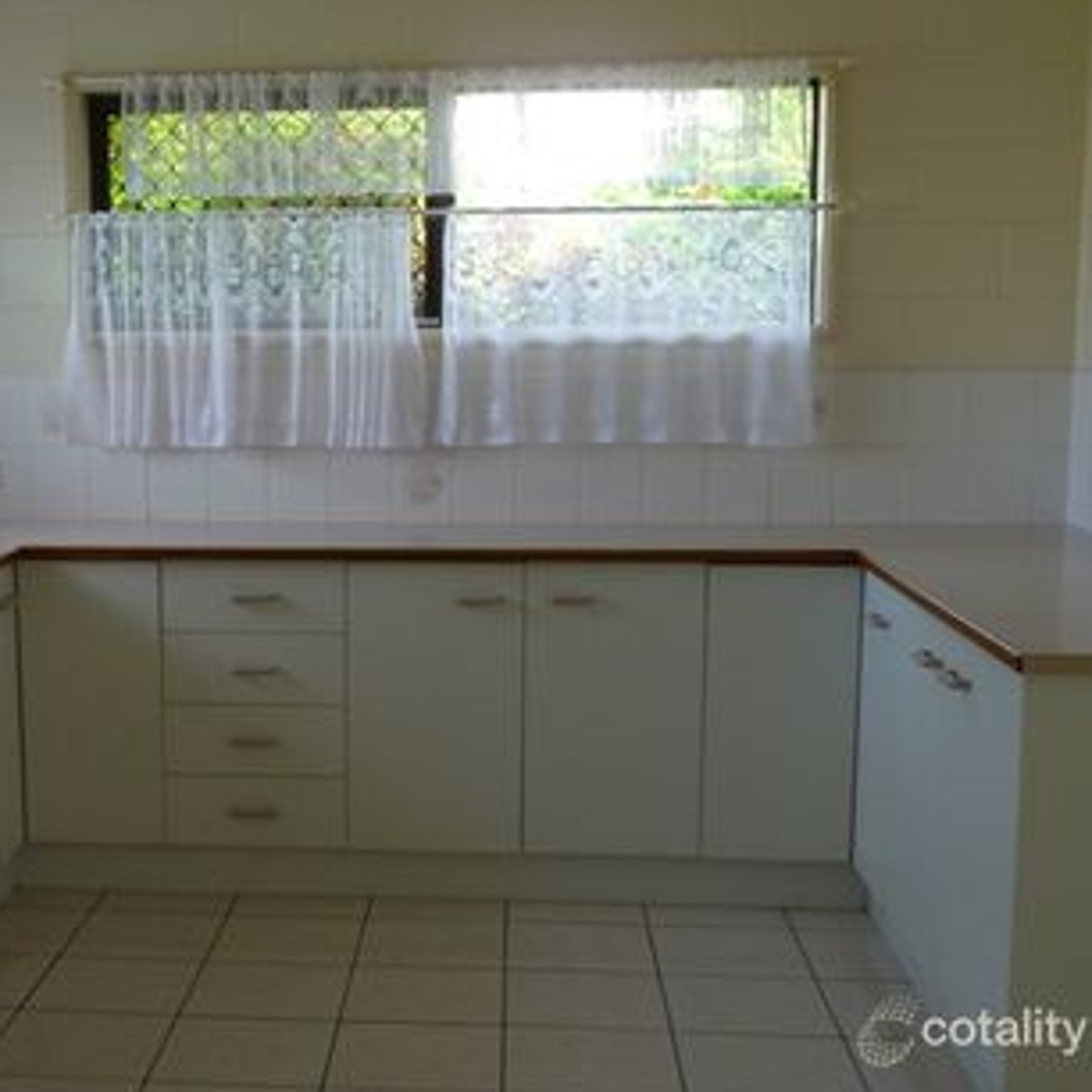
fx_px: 1677
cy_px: 544
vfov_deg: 36.1
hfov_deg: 35.4
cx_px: 307
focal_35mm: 47
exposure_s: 1/30
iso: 200
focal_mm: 6
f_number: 3.7
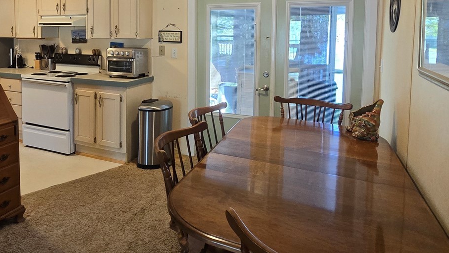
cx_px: 181
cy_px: 52
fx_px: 298
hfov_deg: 73.3
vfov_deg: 43.9
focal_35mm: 25
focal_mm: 2.2
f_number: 2.2
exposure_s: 1/60
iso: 400
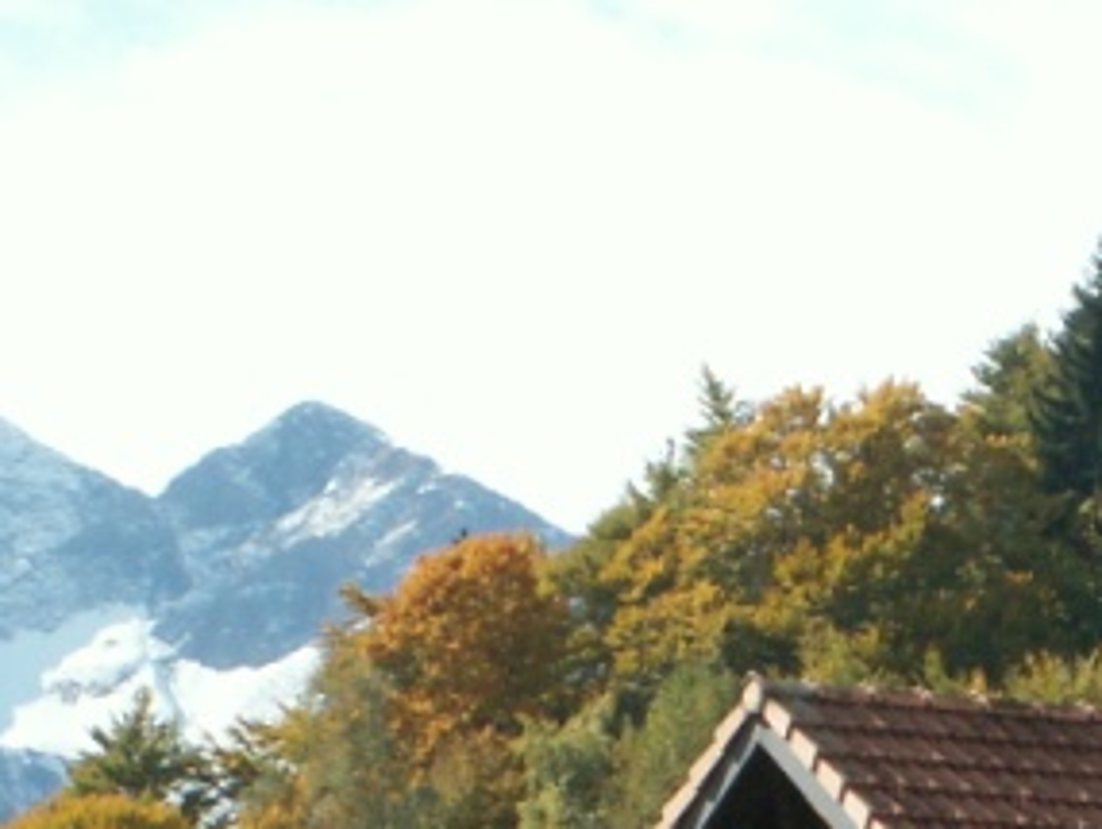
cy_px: 1357
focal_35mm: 361
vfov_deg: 4.1
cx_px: 1665
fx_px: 11502
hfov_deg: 5.4
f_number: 6.3
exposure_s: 1/125
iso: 50
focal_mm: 16.5
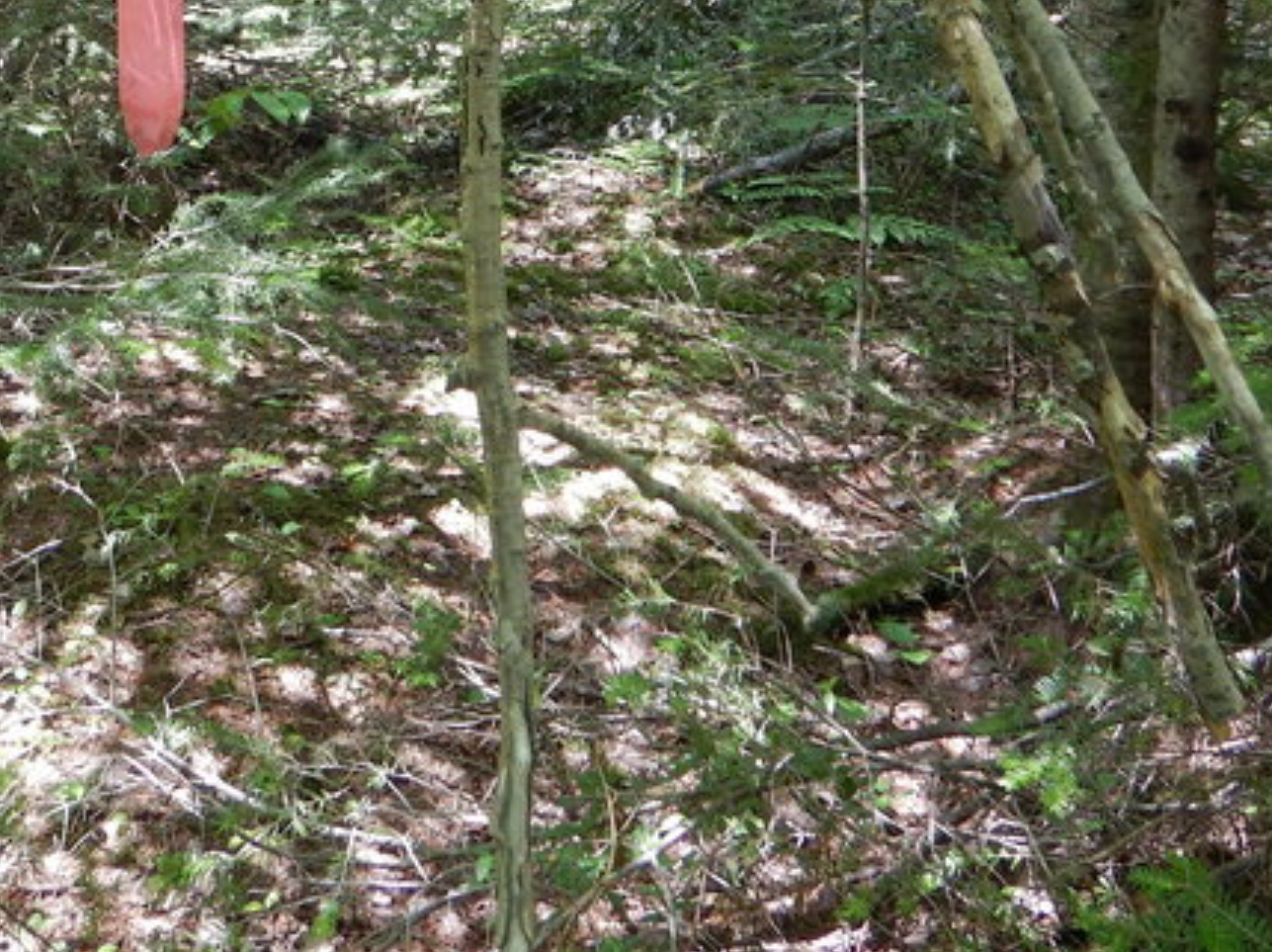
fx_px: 2056
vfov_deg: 24.2
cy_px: -125
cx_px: 463
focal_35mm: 56
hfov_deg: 34.2
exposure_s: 1/60
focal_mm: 4.3
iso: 125
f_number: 2.8
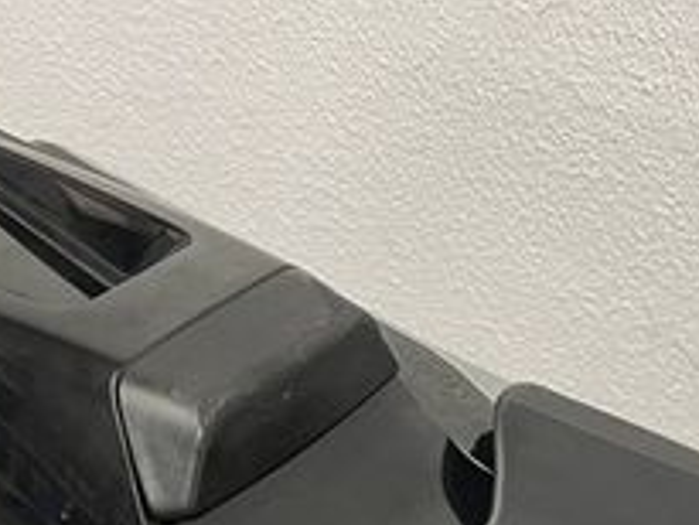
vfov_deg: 17.1
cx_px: 443
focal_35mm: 81
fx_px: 1637
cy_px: 699
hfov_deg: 24.0
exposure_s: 1/50
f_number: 1.6
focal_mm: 5.1
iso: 100
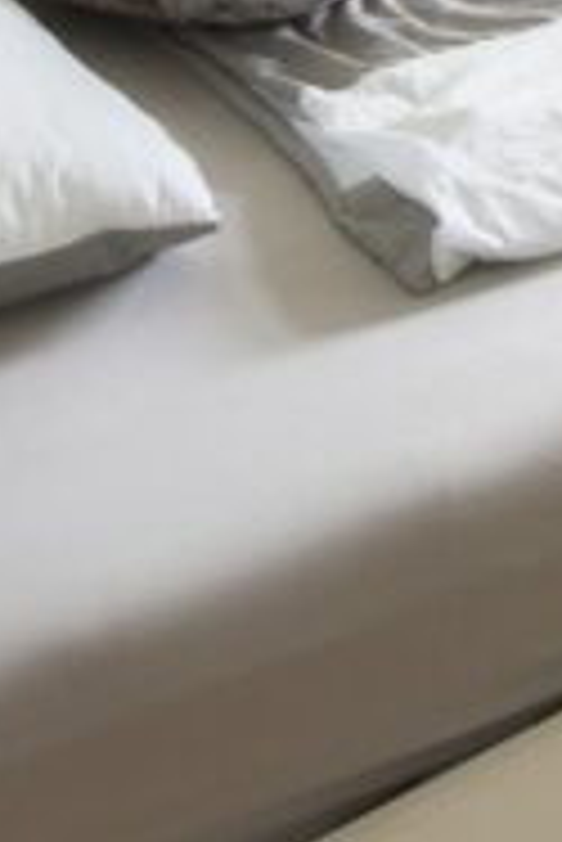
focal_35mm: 82
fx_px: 1916
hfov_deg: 14.8
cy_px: -675
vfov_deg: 18.9
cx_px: 971
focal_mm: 15
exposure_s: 1/4
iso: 200
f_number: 11
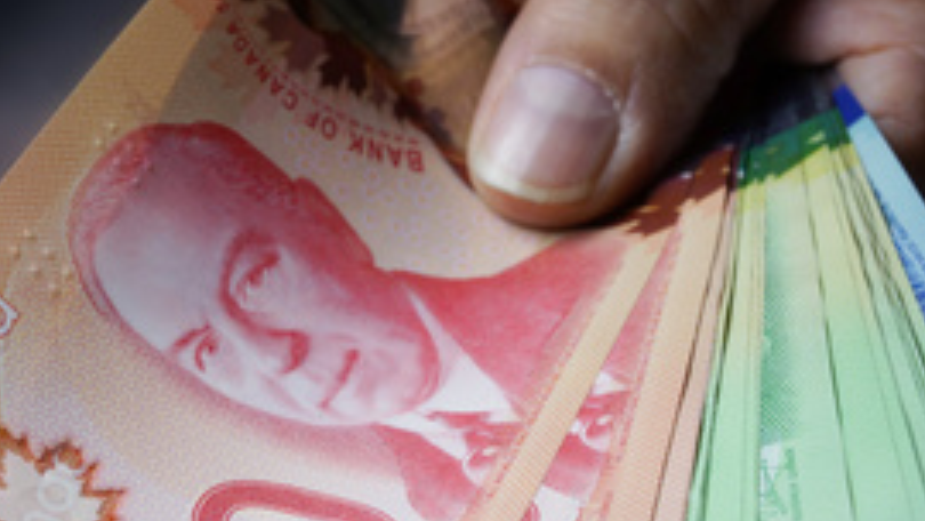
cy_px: 444
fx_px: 2821
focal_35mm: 115
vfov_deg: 10.5
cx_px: 408
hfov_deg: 18.6
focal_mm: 70
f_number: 11
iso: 400
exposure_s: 1/40
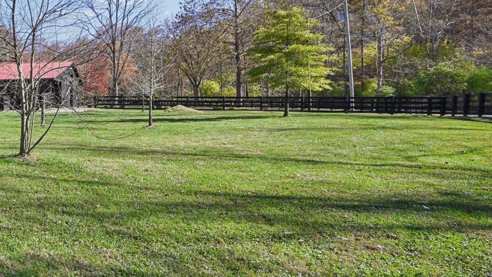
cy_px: 114
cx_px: -45
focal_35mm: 33
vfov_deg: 35.5
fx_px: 431
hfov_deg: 45.3
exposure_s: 1/500
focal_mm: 14
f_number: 8
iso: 400
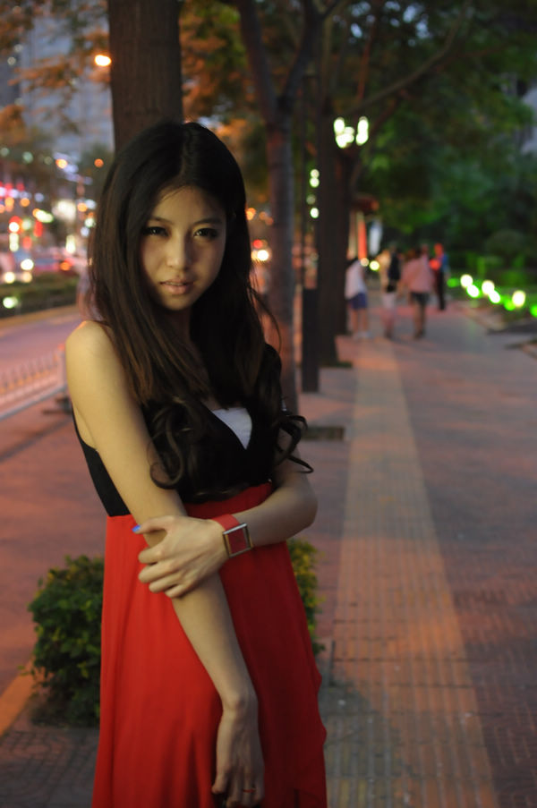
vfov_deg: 37.9
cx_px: 268
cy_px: 404
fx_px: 1177
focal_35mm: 52
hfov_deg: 25.7
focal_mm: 35
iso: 800
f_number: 2.8
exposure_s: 1/20
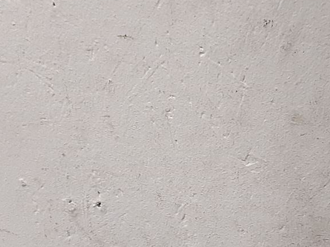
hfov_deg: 21.0
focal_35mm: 93
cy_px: 166
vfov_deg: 15.8
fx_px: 886
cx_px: 238
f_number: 1.7
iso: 250
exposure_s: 1/50
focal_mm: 3.93
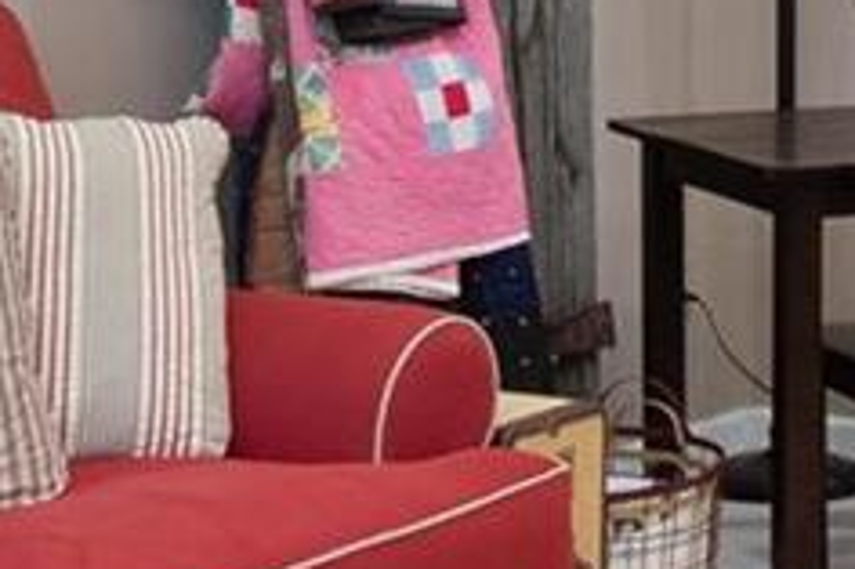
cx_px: 978
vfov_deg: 10.9
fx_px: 2895
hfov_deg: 16.2
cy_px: -178
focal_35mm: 122
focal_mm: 9
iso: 400
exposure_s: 1/2.5
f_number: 5.6
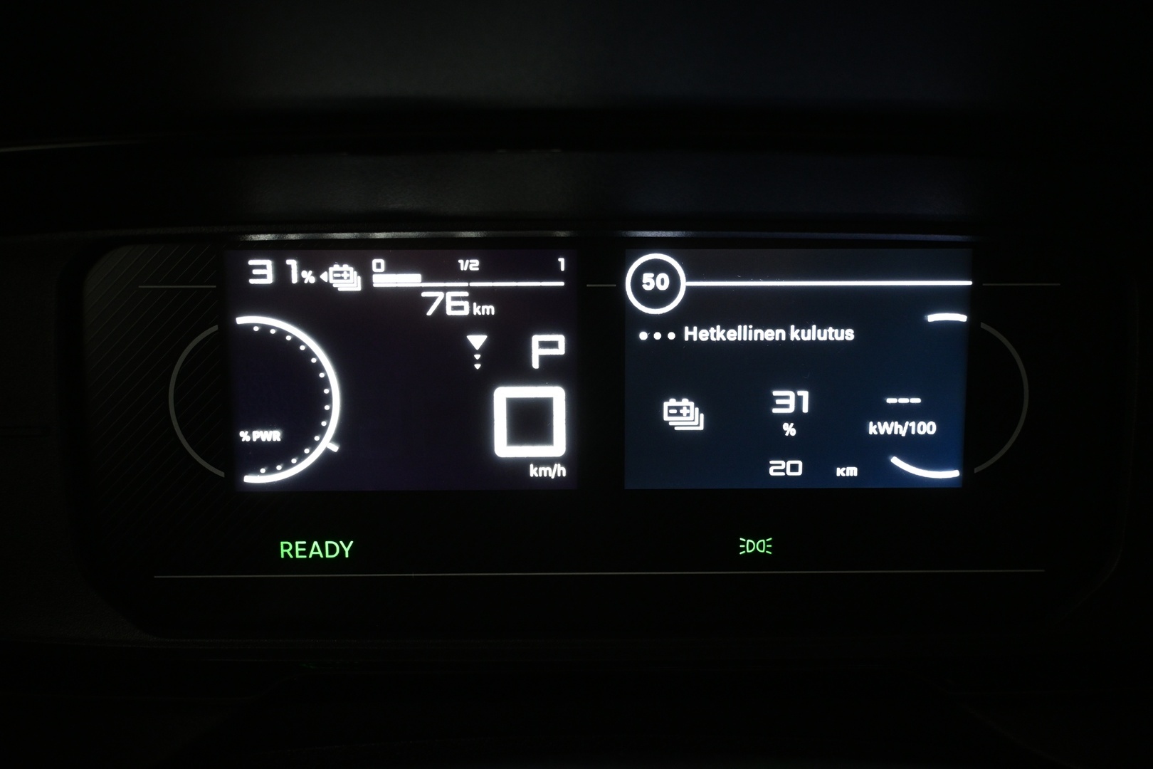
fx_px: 1105
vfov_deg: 38.4
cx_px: 576
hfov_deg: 55.1
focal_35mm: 34
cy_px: 384
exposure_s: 1/40
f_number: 4.2
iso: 1600
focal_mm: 23
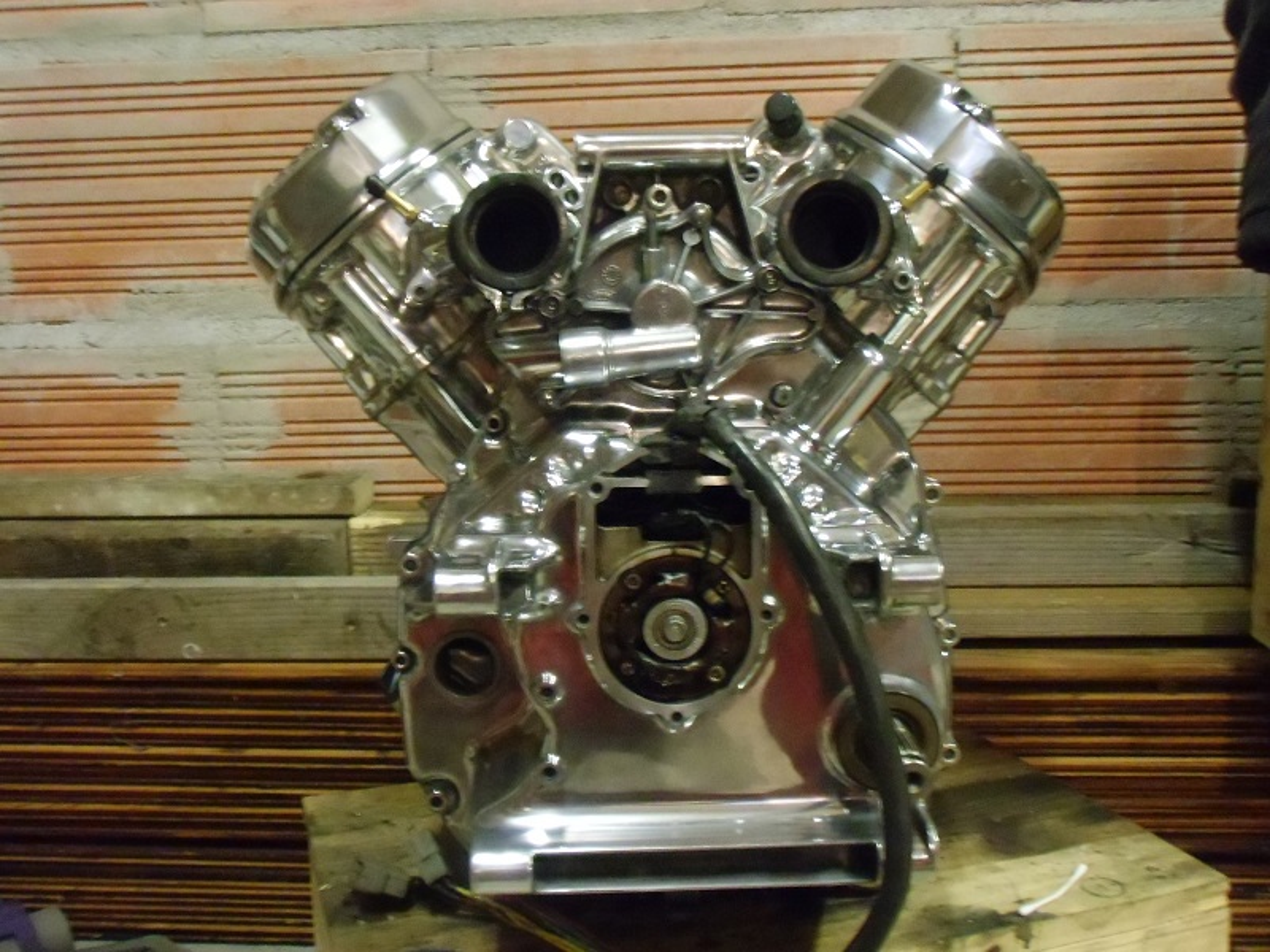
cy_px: 476
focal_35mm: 33
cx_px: 635
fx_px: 1211
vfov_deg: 42.9
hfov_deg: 55.4
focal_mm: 5.93
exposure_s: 1/8
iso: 800
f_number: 3.7
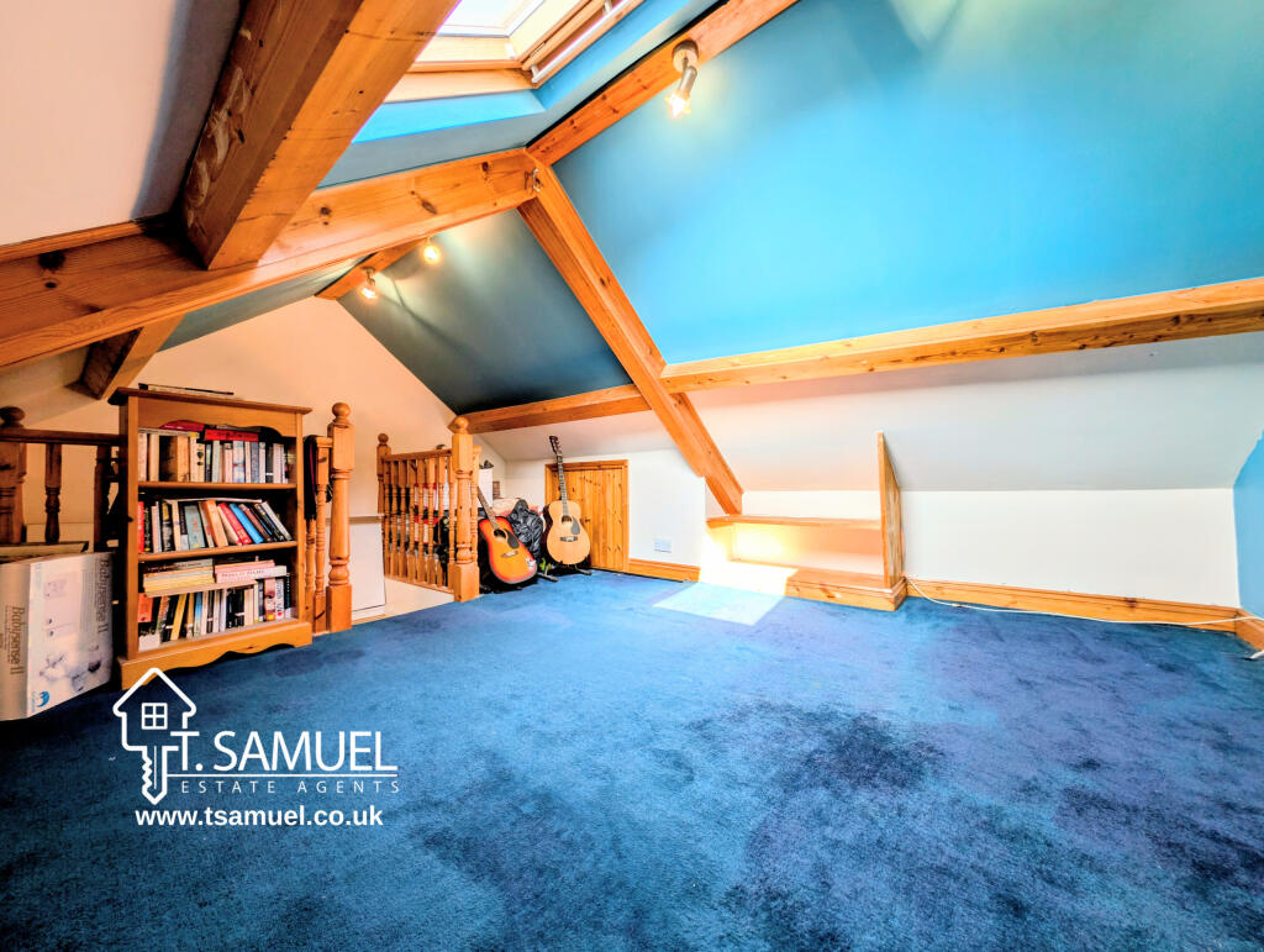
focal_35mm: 12
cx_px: 632
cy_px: 476
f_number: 1.95
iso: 41
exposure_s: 1/102
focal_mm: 2.23
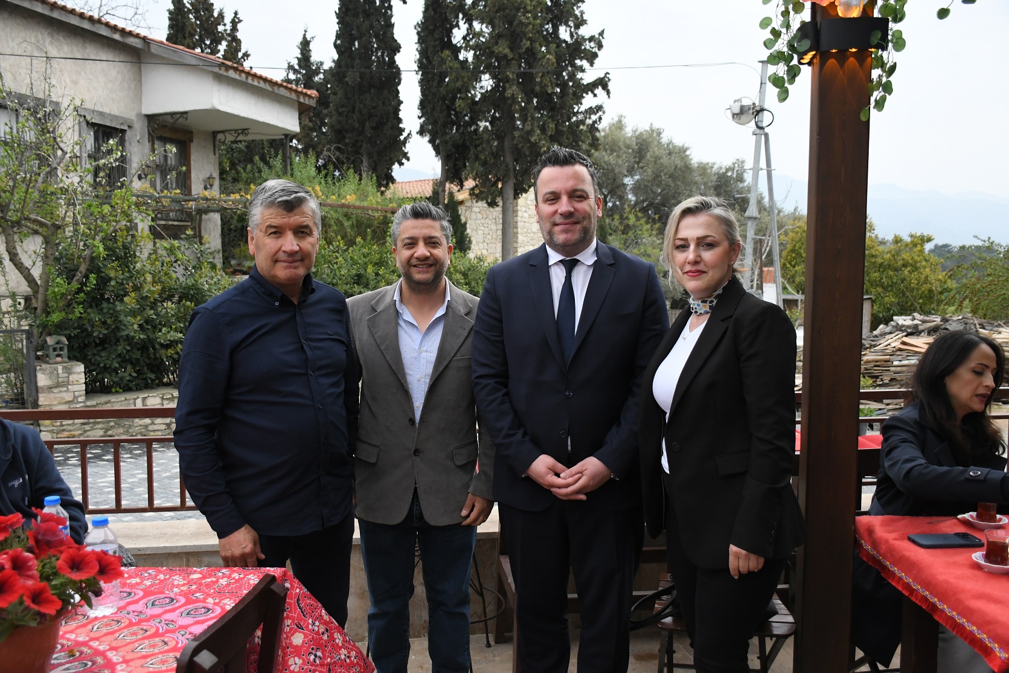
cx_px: 504
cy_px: 336
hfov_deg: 61.9
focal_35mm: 30
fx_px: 841
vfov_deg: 43.6
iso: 1800
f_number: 3.5
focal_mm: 20
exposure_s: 1/8000
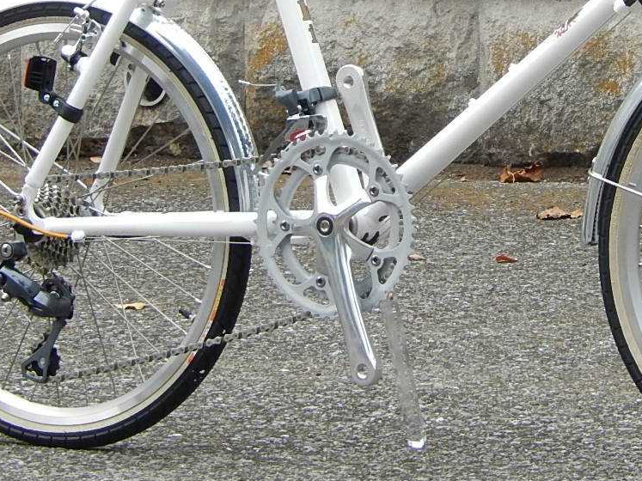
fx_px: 5841
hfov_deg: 6.3
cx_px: 434
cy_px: 30
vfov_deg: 4.7
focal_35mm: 315
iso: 400
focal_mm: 26.4
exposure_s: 1/125
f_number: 5.6
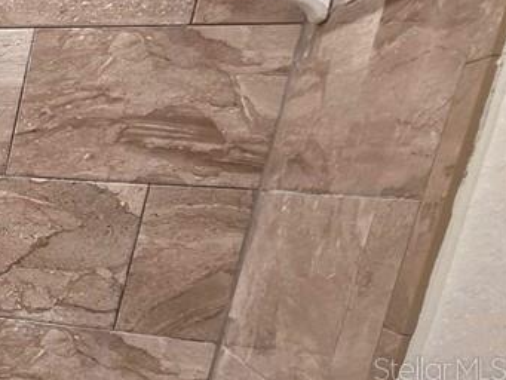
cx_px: -674
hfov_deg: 15.8
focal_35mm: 61
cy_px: 368
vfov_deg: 23.2
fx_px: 892
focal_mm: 2.2
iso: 160
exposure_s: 1/60.2
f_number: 1.9
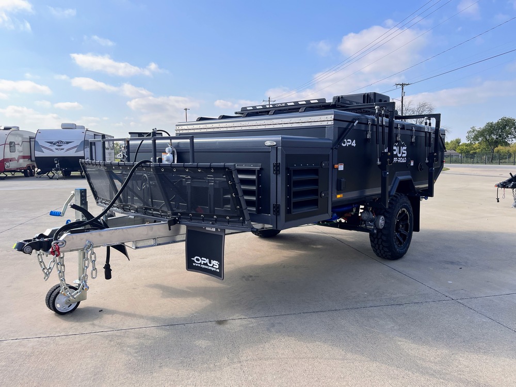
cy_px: 194
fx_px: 388
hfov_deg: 67.3
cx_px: 258
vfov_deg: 53.1
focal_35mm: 26
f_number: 1.6
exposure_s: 1/3135
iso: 50
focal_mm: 5.1
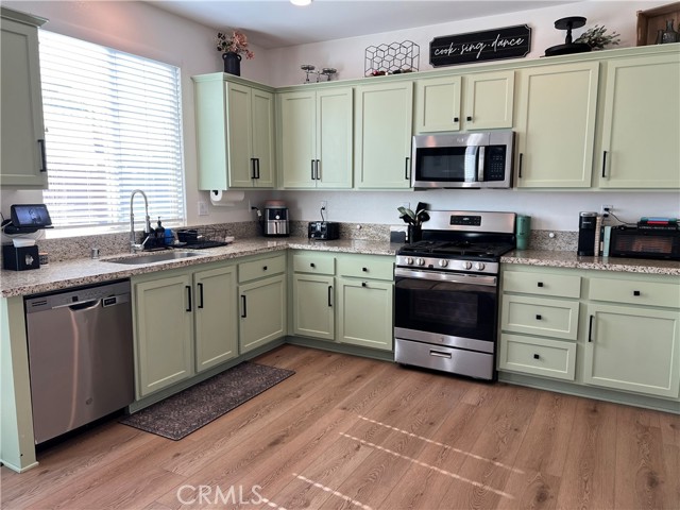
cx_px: 340
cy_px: 255
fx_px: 511
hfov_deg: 67.3
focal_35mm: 26
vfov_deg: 53.1
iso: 40
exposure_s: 1/120
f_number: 1.5
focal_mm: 5.7
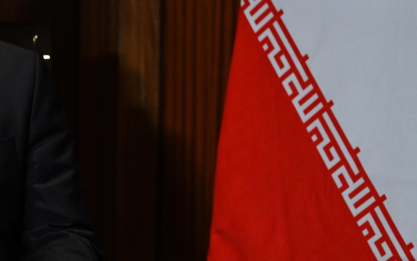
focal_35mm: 160
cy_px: 97
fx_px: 1818
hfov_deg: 13.0
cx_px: 43
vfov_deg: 8.2
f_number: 2.8
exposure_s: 1/400
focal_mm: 77
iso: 2500
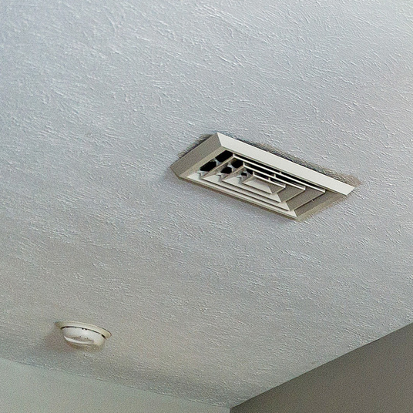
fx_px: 1053
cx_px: 1033
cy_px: 753
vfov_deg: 17.7
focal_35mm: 78
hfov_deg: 14.0
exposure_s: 1/4
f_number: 6.3
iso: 320
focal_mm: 16
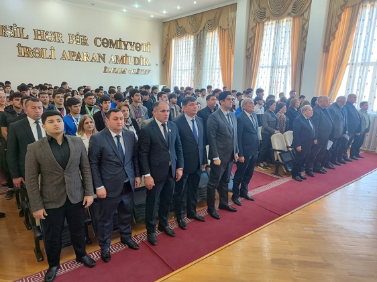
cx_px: 188
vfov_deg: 54.8
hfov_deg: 69.4
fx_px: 272
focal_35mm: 25
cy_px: 141
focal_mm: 5.95
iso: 235
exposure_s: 1/33
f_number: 1.89
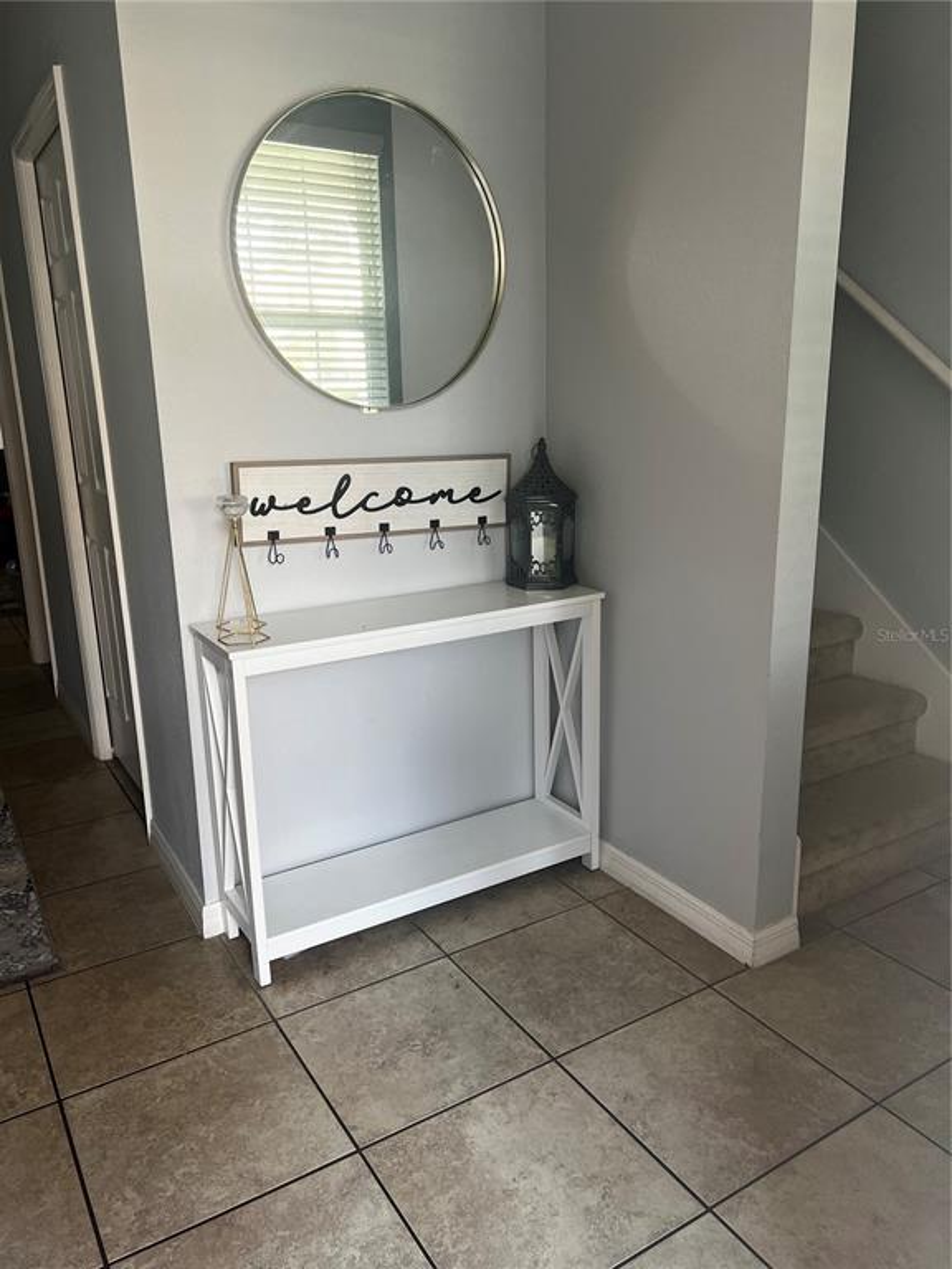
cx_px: 476
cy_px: 634
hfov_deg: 53.1
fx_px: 953
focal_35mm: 26
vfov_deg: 67.3
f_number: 1.5
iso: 125
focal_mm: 5.7
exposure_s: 1/102
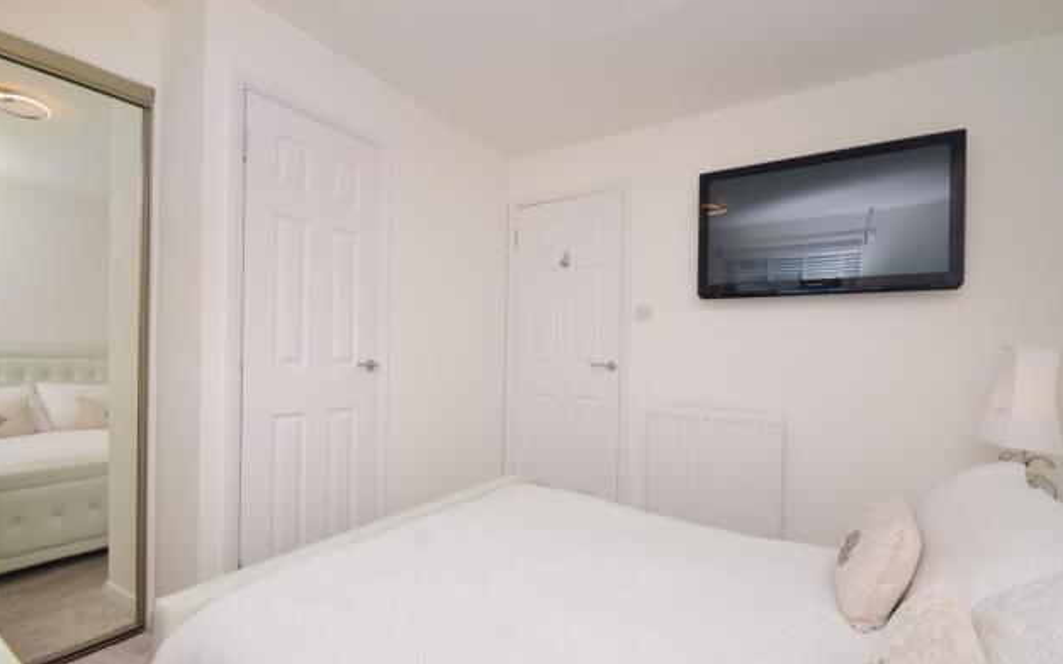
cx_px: 522
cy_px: 357
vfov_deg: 71.1
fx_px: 463
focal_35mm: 16
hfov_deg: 97.8
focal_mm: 10
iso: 800
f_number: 16
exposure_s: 1/160
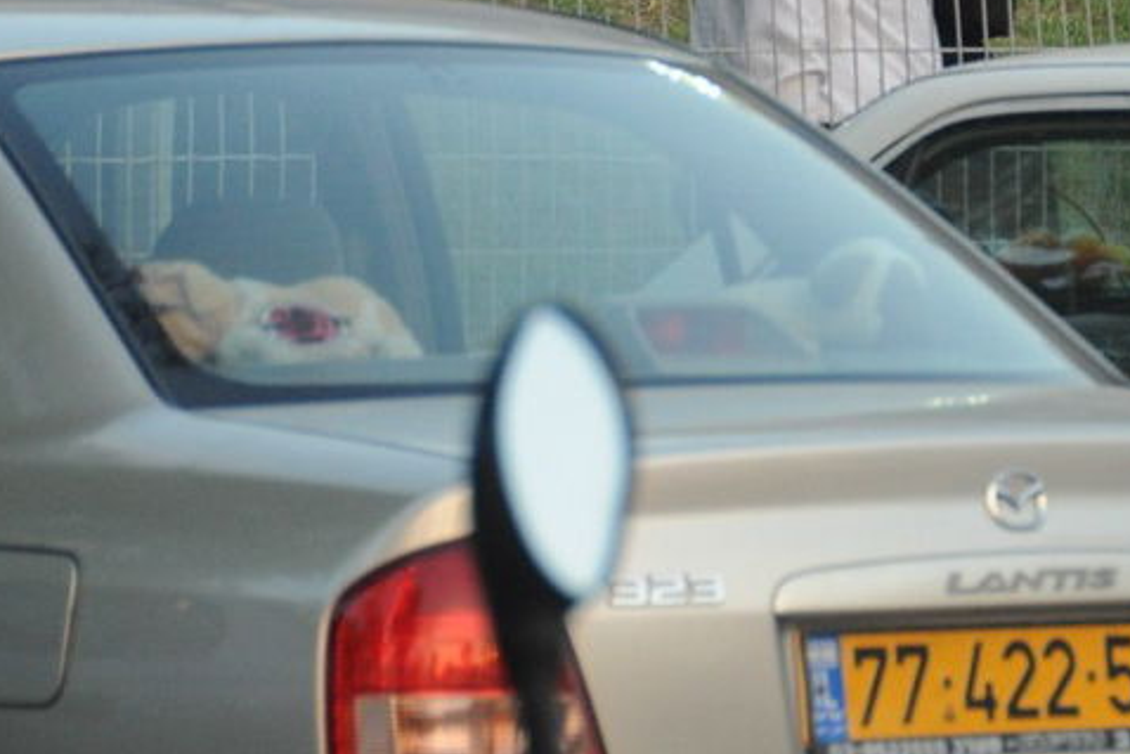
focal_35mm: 360
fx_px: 11303
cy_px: -92
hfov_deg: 5.7
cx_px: 1189
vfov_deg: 3.8
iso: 800
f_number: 5
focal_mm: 82
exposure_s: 1/200
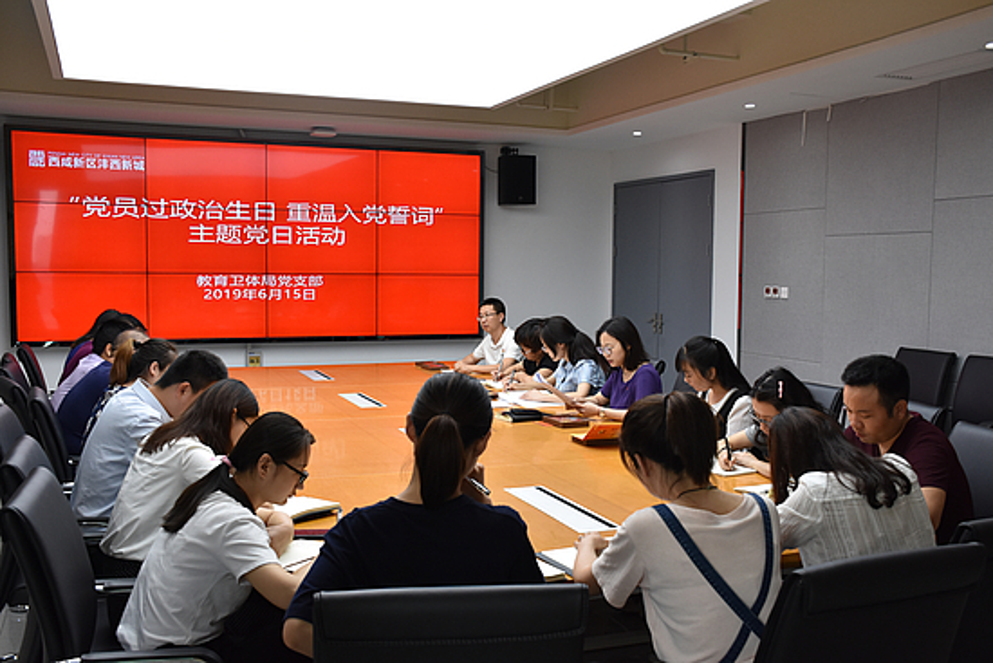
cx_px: 496
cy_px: 332
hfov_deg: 53.1
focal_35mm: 36
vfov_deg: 36.9
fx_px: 993
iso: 800
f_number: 5.6
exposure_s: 1/125
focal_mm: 24
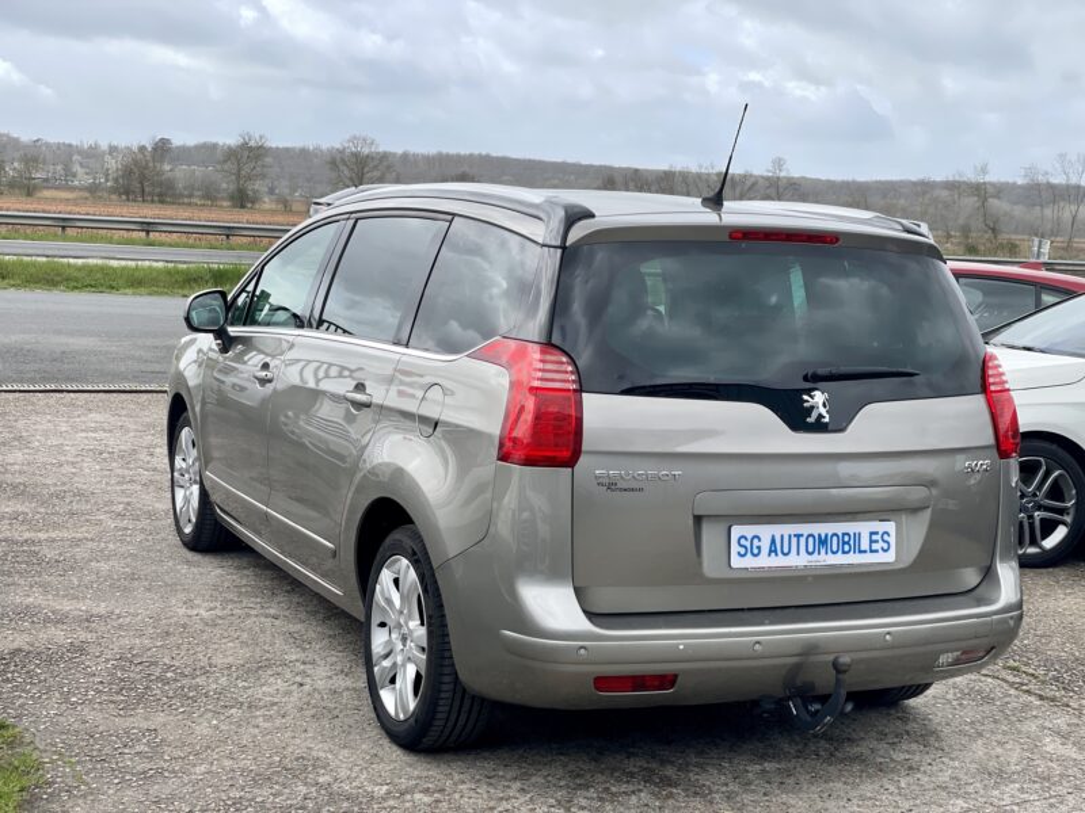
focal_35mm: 52
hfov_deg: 36.8
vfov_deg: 28.0
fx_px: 1630
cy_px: 406
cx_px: 542
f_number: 2
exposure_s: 1/978
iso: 32
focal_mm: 6
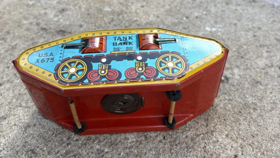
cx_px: 139
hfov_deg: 52.8
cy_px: 29
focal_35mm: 38
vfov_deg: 30.4
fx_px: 282
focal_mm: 5.96
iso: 50
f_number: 1.6
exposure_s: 1/519
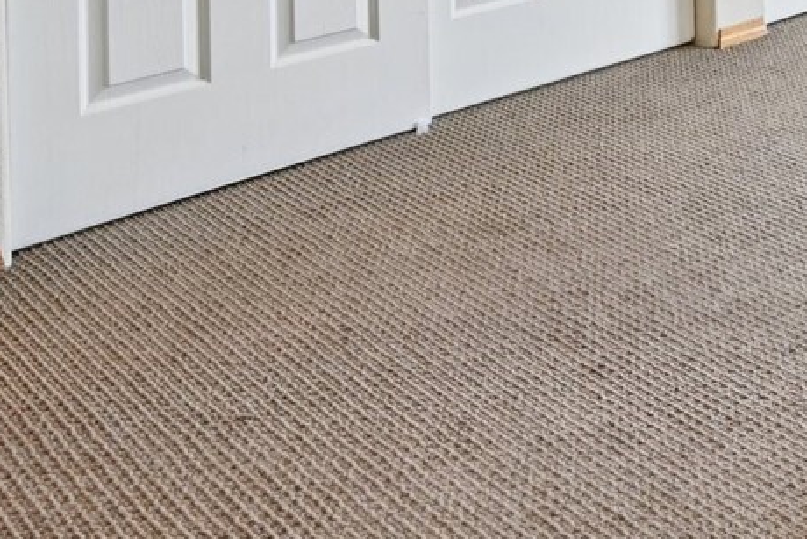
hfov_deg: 24.6
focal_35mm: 59
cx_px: 1268
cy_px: -405
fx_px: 1323
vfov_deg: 18.5
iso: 400
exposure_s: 1/6
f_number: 8
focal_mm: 16
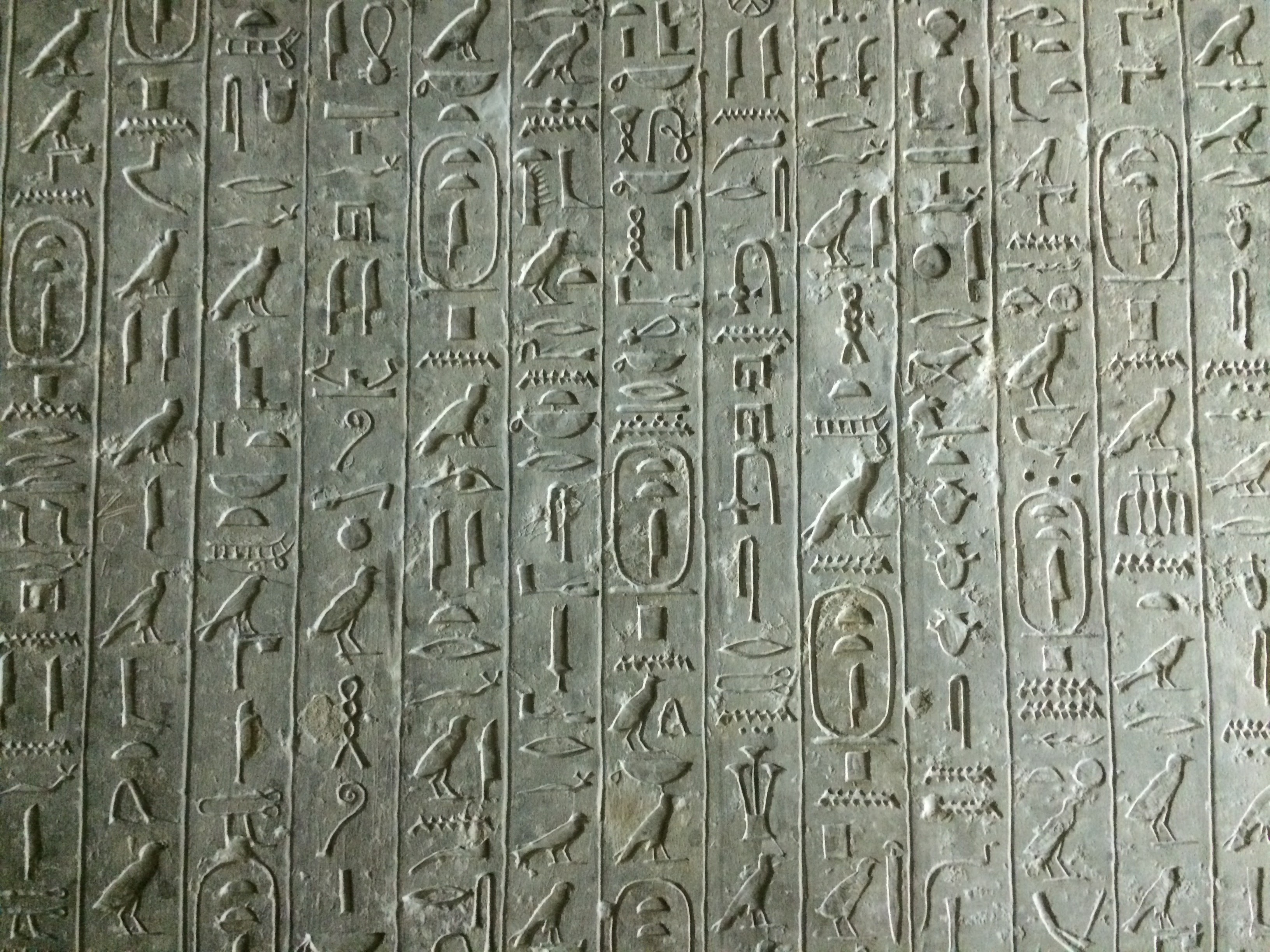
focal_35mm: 29
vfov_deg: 48.2
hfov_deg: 61.7
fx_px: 1064
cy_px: 476
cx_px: 635
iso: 400
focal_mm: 4.15
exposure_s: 1/17
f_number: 2.2
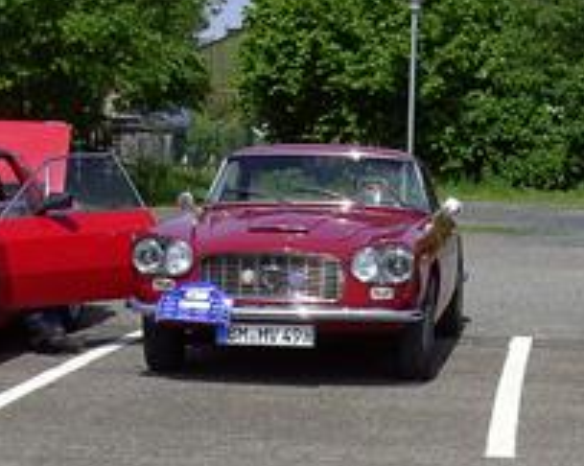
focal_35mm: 114
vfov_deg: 13.5
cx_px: 457
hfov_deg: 16.8
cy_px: 328
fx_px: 1968
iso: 64
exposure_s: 1/700
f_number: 4.8
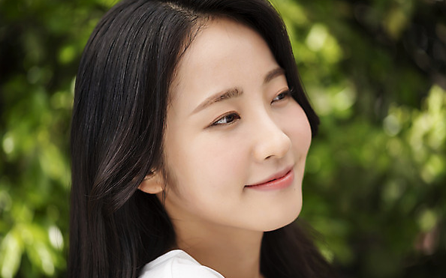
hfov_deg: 19.3
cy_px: 145
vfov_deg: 12.1
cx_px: 223
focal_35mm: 108
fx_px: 1312
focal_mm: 105
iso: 100
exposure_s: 1/400
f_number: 4
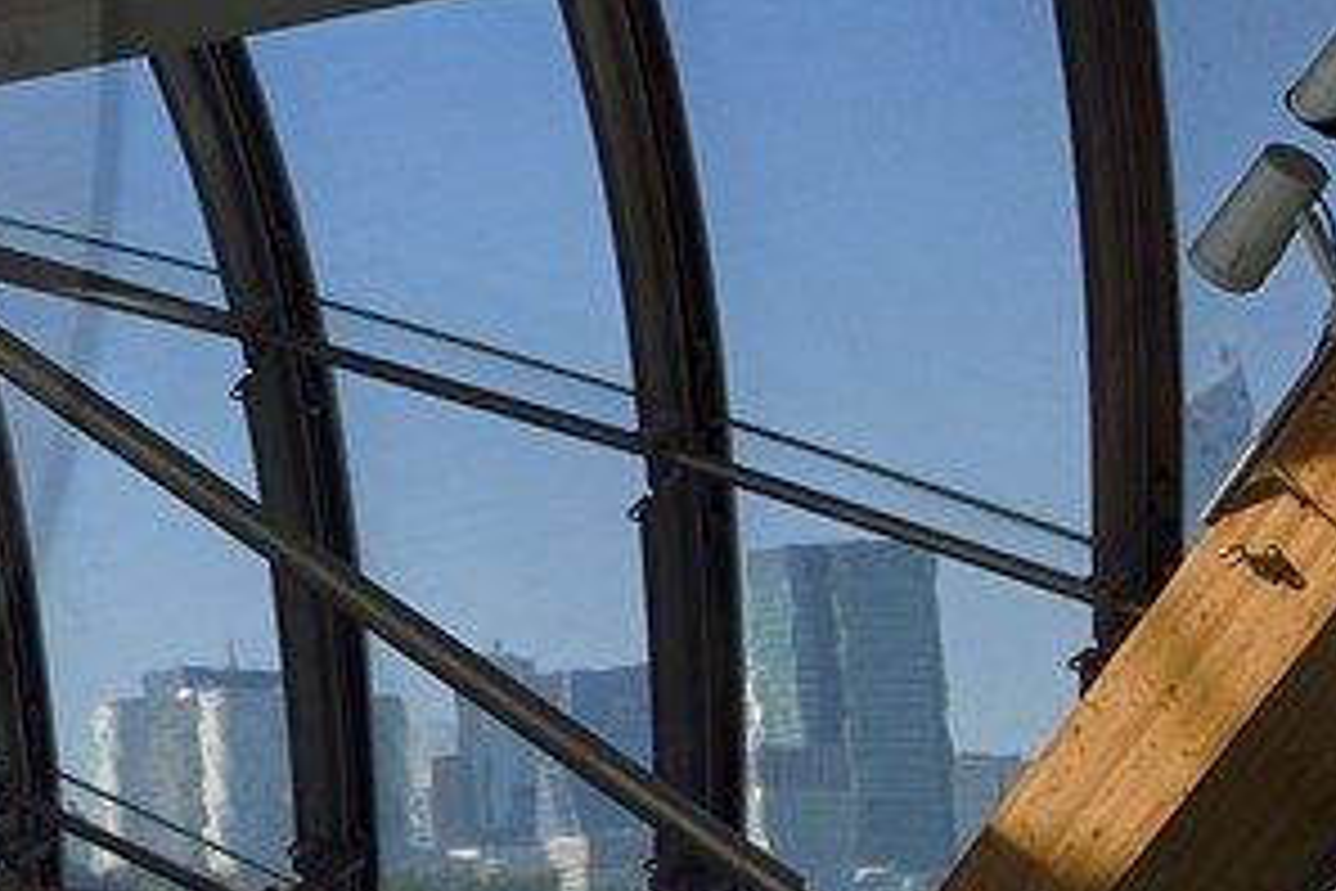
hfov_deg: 12.1
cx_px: -1754
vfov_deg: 9.7
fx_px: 5195
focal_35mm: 140
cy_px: 9
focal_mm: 26
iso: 200
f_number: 13
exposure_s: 1/200
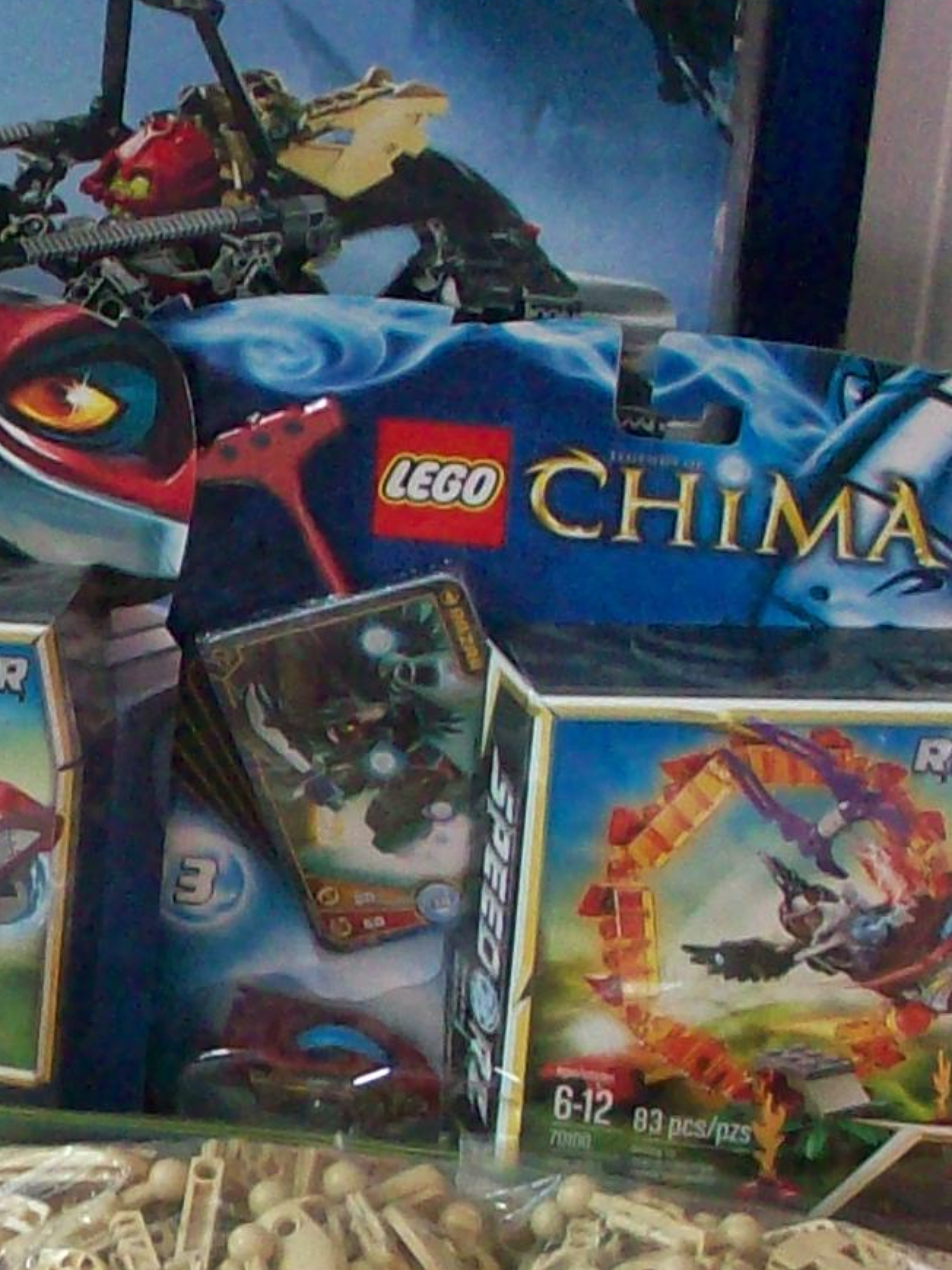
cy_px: 1022
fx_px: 4769
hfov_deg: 11.0
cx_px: -388
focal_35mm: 130
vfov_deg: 15.1
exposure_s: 1/8.41
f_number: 2.8
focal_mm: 6.2
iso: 160
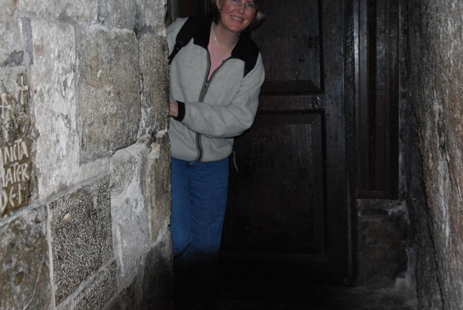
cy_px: 112
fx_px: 605
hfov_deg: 41.9
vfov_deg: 28.6
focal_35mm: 47
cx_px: 242
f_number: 5.6
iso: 1600
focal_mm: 24
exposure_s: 1/60
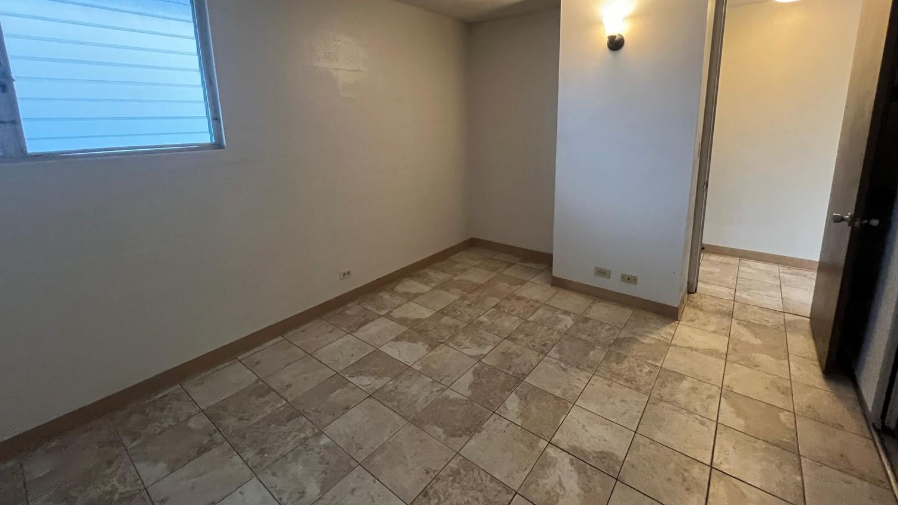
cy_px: 194
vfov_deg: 69.6
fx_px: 357
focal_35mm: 15
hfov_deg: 103.0
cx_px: 462
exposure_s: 1/60
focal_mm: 1.57
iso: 500
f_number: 1.8
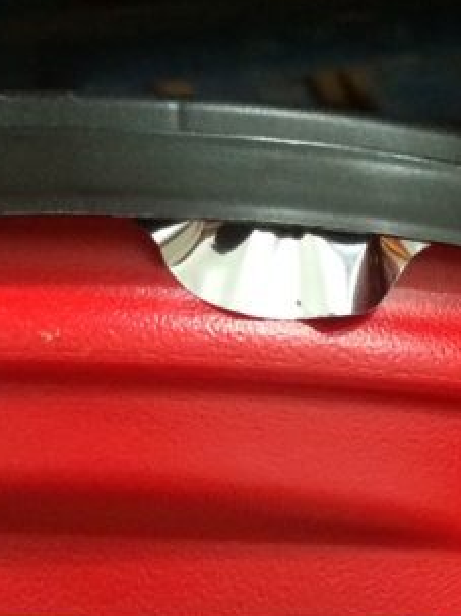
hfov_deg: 15.1
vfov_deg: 17.2
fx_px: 1741
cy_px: 1031
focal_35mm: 98
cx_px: 236
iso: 250
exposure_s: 1/33
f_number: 2.2
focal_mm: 4.15
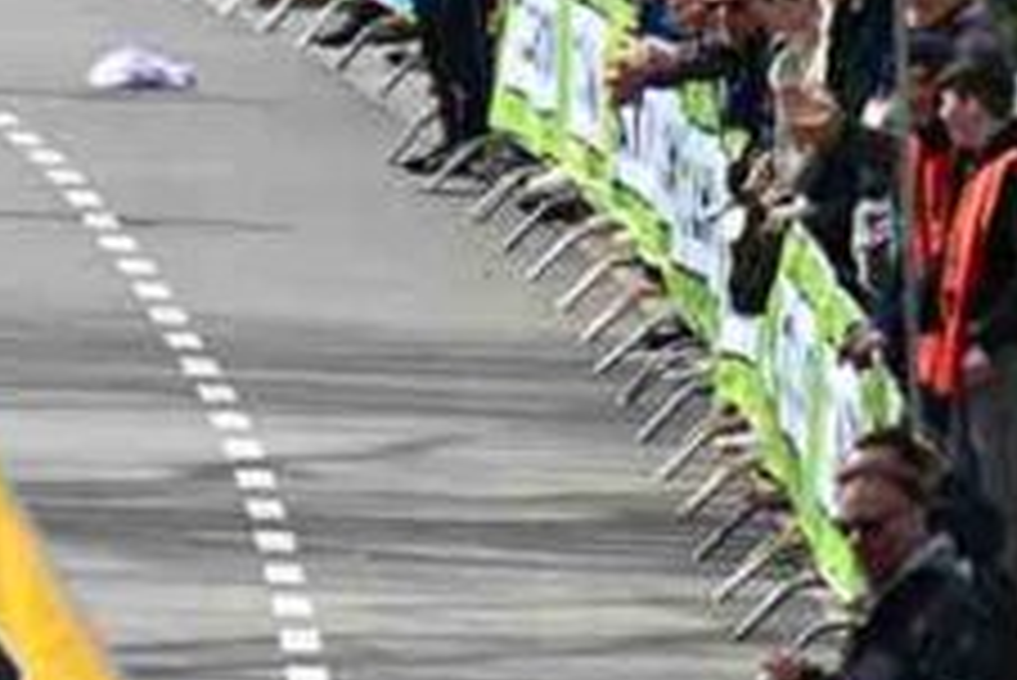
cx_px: -1242
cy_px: -92
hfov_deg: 1.1
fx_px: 51276
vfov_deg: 0.8
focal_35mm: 1814
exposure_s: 1/500
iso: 200
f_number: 7.1
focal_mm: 400
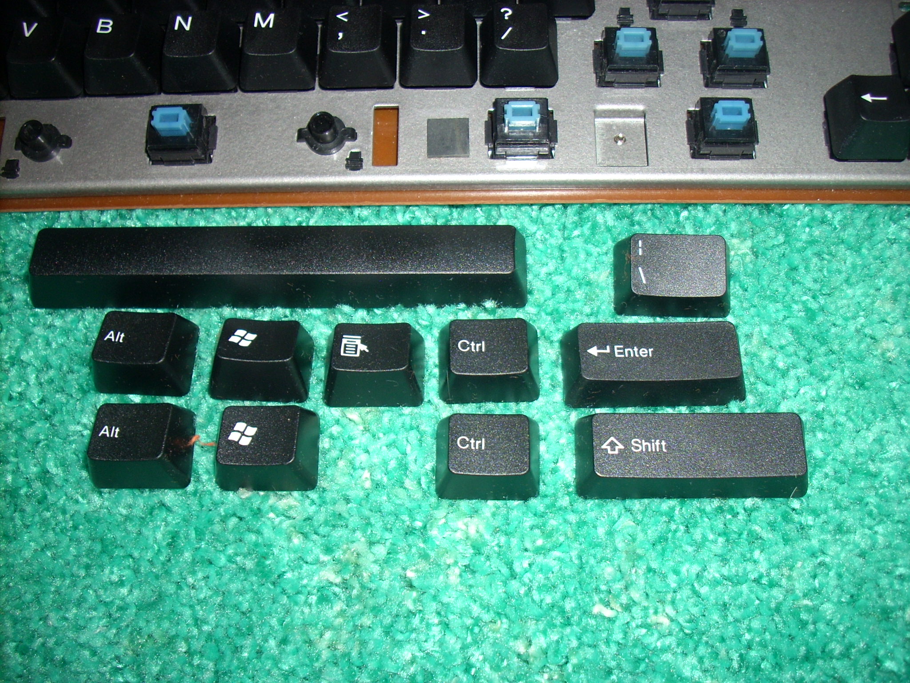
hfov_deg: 50.1
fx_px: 973
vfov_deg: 38.7
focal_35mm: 37
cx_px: 455
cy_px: 342
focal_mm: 6.2
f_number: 2.8
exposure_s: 1/60
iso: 64
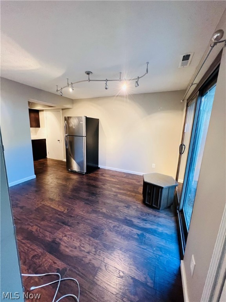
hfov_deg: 89.9
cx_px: 113
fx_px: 113
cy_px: 151
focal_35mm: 13
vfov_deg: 106.2
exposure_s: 1/60
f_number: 1.8
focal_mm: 1.57
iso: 500
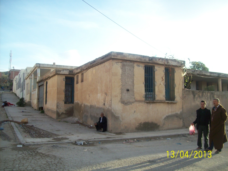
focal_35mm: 36
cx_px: 114
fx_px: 237
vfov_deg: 39.7
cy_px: 86
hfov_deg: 51.4
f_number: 2.7
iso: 80
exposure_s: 1/378
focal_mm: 6
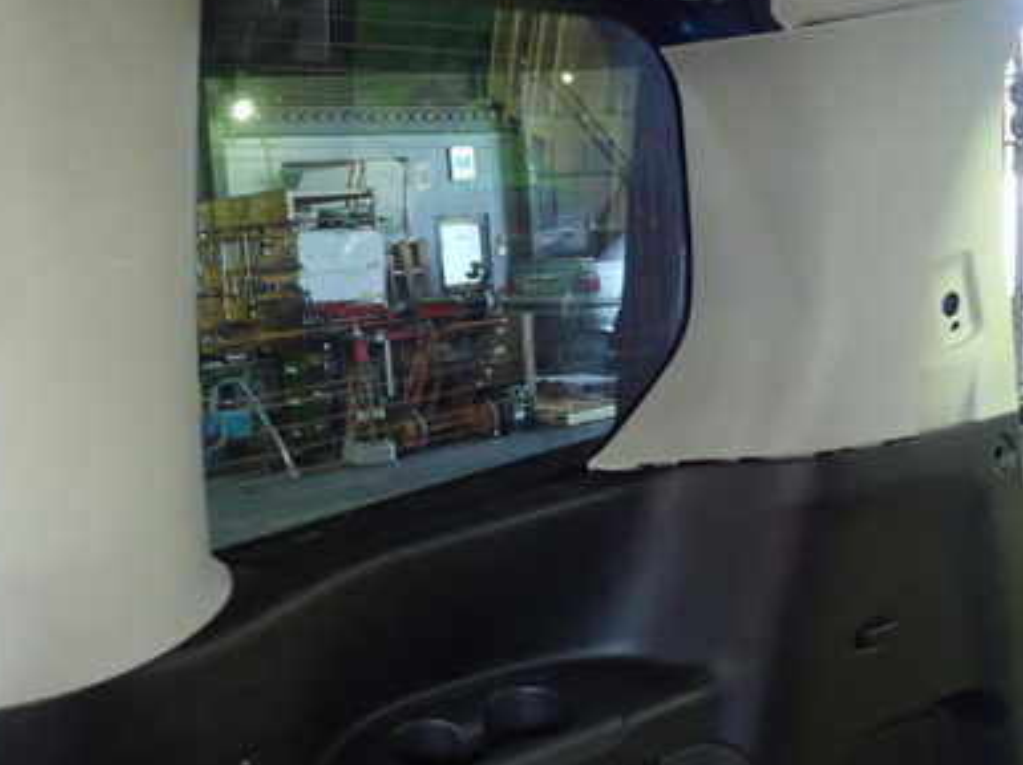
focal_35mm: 39
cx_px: 462
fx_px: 1151
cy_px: 321
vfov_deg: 36.7
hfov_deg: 47.8
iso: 800
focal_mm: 4.5
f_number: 2
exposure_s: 1/25
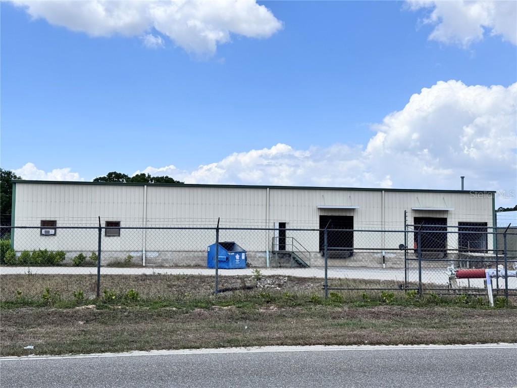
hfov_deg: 39.7
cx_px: 258
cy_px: 194
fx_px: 717
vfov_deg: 30.3
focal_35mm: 48
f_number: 1.78
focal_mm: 6.76
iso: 64
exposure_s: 1/6410
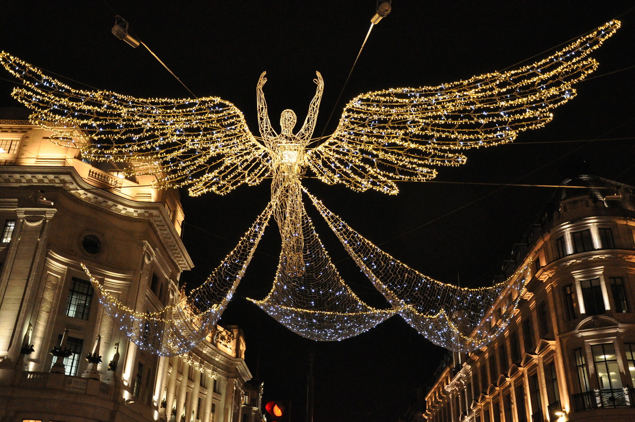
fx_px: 634
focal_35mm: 36
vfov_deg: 36.8
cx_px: 318
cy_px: 211
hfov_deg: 53.2
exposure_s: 1/125
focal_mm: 24
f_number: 3.8
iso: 2500
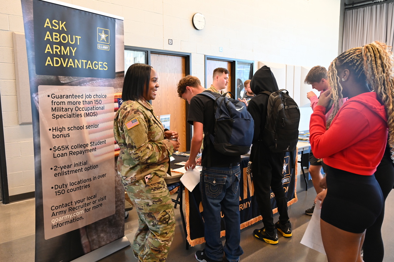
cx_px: 197
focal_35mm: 28
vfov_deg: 46.3
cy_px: 131
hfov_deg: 65.5
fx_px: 306
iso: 2200
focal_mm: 28
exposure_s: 1/125
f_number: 4
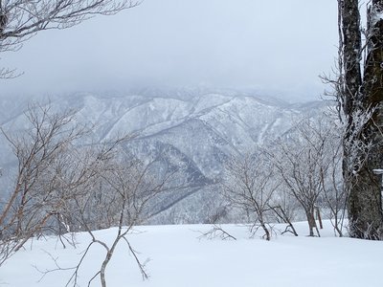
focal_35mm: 40
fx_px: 443
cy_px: 144
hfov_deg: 46.8
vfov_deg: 36.0
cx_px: 192
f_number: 11
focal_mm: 7.34
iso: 100
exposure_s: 1/160
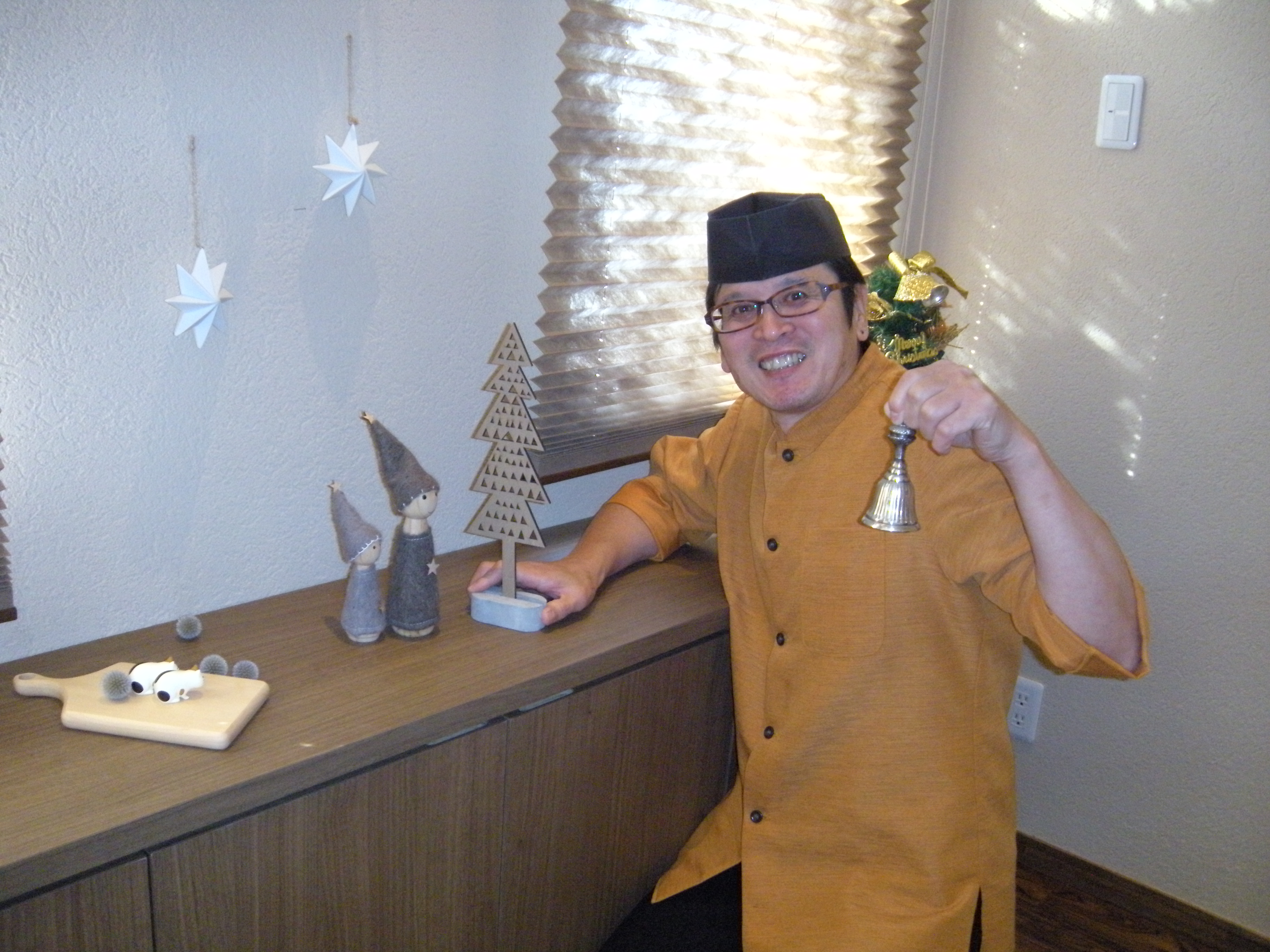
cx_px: 635
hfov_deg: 52.6
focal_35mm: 35
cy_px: 476
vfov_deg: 40.7
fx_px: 1284
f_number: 3.8
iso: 400
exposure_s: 1/30
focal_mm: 5.9
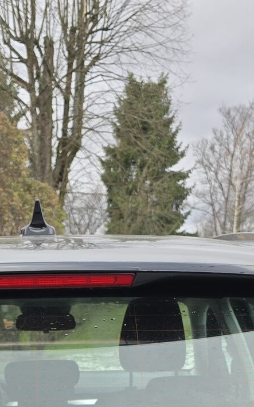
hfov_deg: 14.7
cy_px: 588
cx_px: 40
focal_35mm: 88
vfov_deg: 20.6
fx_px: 975
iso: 25
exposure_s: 1/180
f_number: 1.7
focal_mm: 6.3
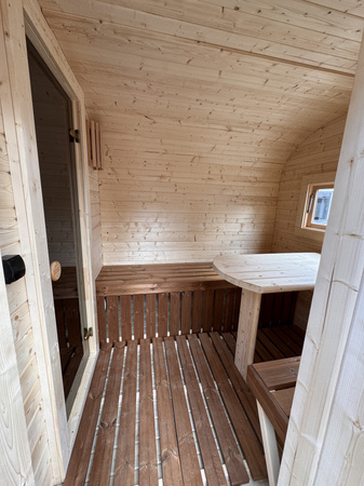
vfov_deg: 102.1
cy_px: 243
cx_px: 182
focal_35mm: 14
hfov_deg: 85.6
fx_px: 196
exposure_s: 1/99
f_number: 2.2
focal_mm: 2.22
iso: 100
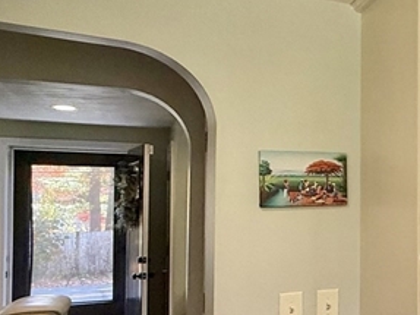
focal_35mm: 50
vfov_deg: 29.0
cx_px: 590
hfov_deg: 28.6
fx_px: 606
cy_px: 186
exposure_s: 1/120
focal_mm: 2.22
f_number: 2.2
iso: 125
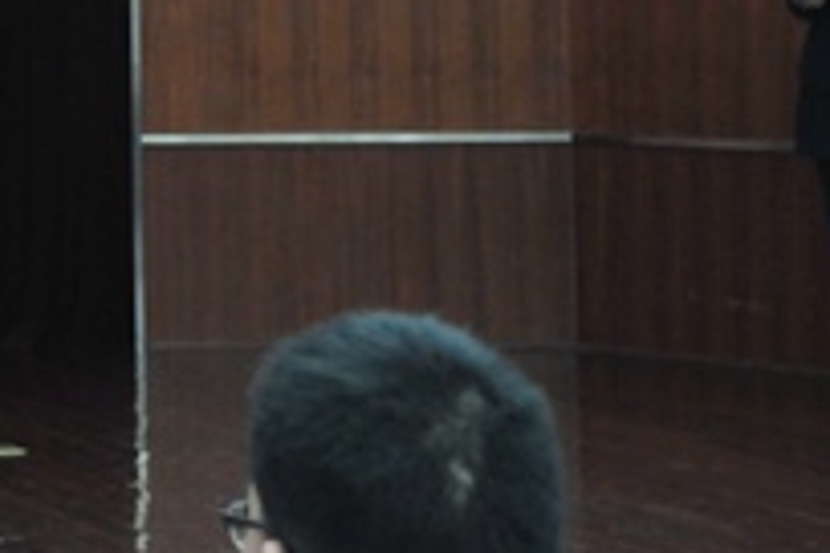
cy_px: -218
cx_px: -370
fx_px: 3458
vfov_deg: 9.0
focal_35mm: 150
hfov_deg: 13.0
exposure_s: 1/30
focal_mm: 34
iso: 1250
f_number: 4.5
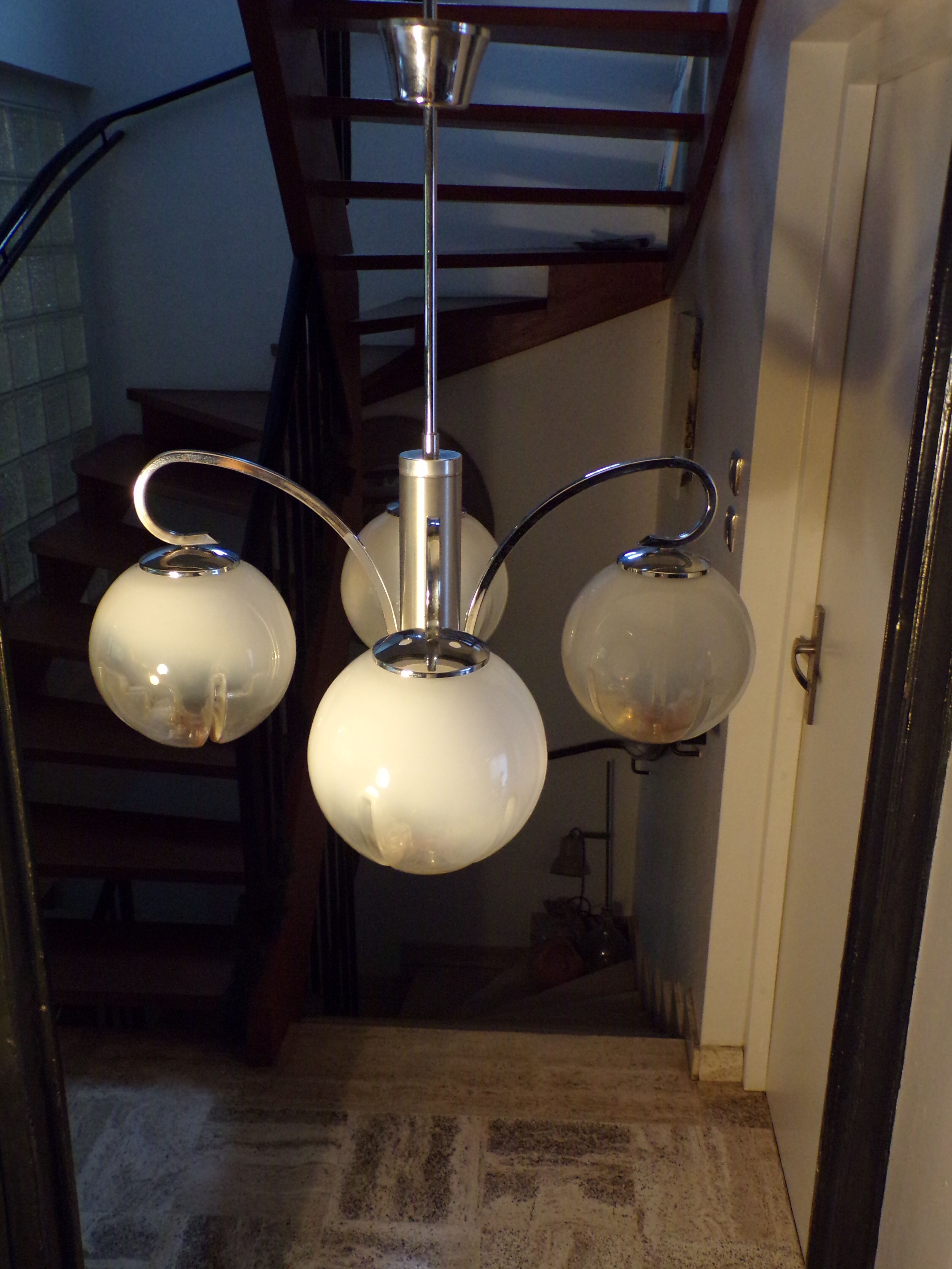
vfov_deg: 56.8
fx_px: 1173
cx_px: 476
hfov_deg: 44.2
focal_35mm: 32
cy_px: 634
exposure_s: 1/17
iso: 394
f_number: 3.2
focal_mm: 5.8
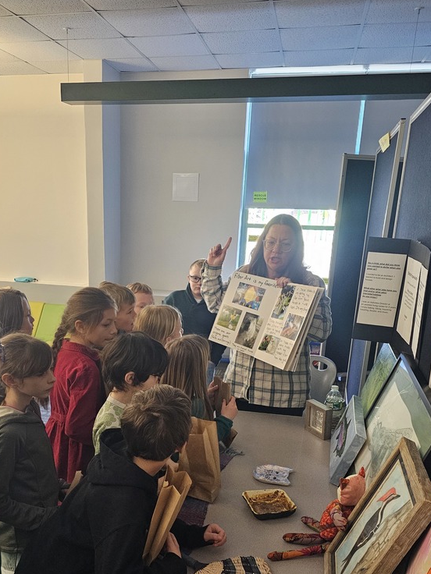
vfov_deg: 55.9
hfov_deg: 43.8
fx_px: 531
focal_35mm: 32
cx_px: 164
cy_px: 371
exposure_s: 1/120
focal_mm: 6.3
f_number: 1.7
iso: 640
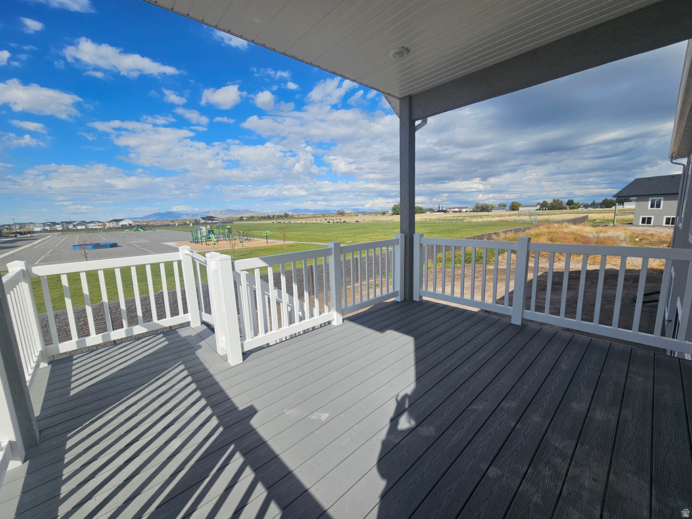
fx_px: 260
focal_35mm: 13
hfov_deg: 106.2
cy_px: 260
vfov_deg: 89.9
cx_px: 346
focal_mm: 2.2
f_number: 2.2
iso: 50
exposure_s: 1/3100
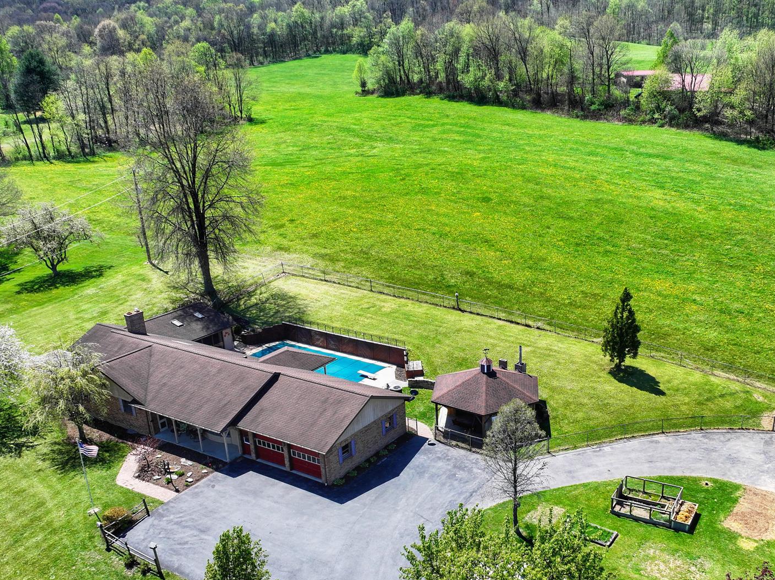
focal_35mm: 35
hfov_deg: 52.0
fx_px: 783
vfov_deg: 40.1
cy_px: 396
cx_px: 494
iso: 100
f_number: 2.8
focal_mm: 12.29
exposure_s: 1/60
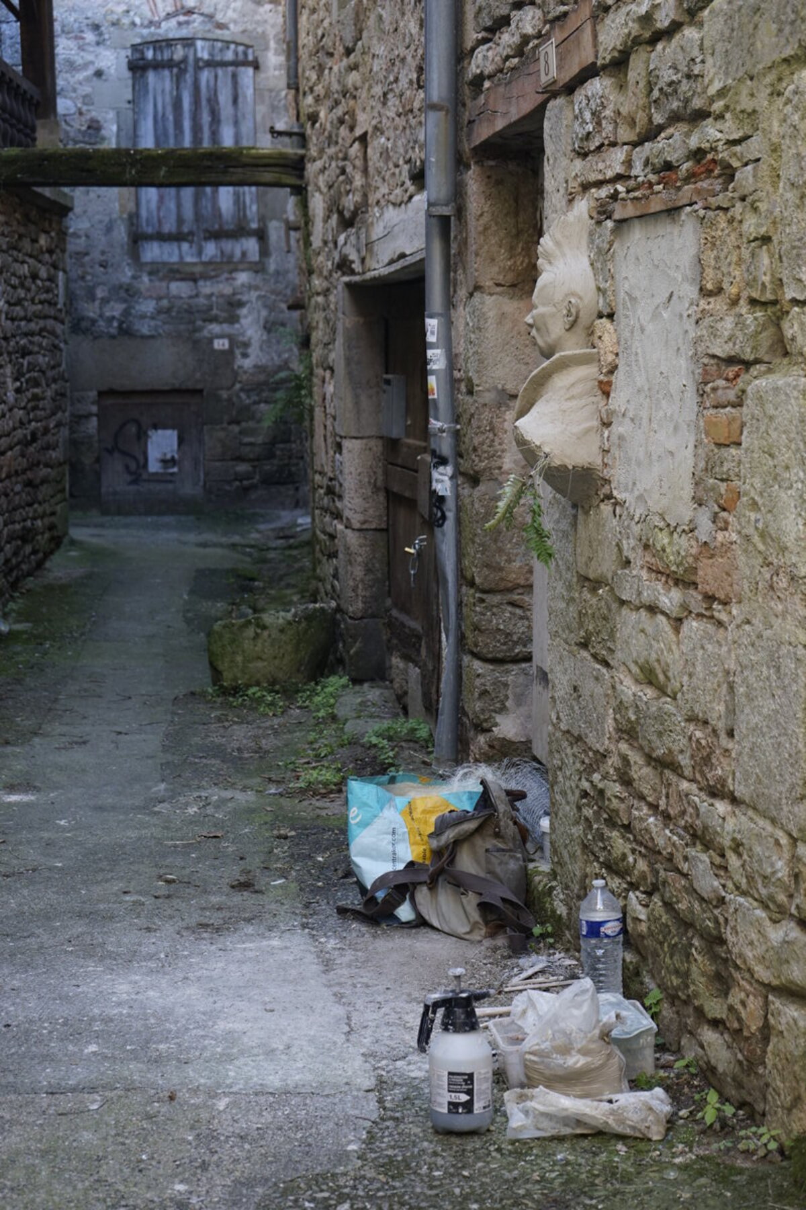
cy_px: 605
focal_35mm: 54
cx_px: 403
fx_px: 1813
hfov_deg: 25.1
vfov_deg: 36.9
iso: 800
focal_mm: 54
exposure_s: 1/160
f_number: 5
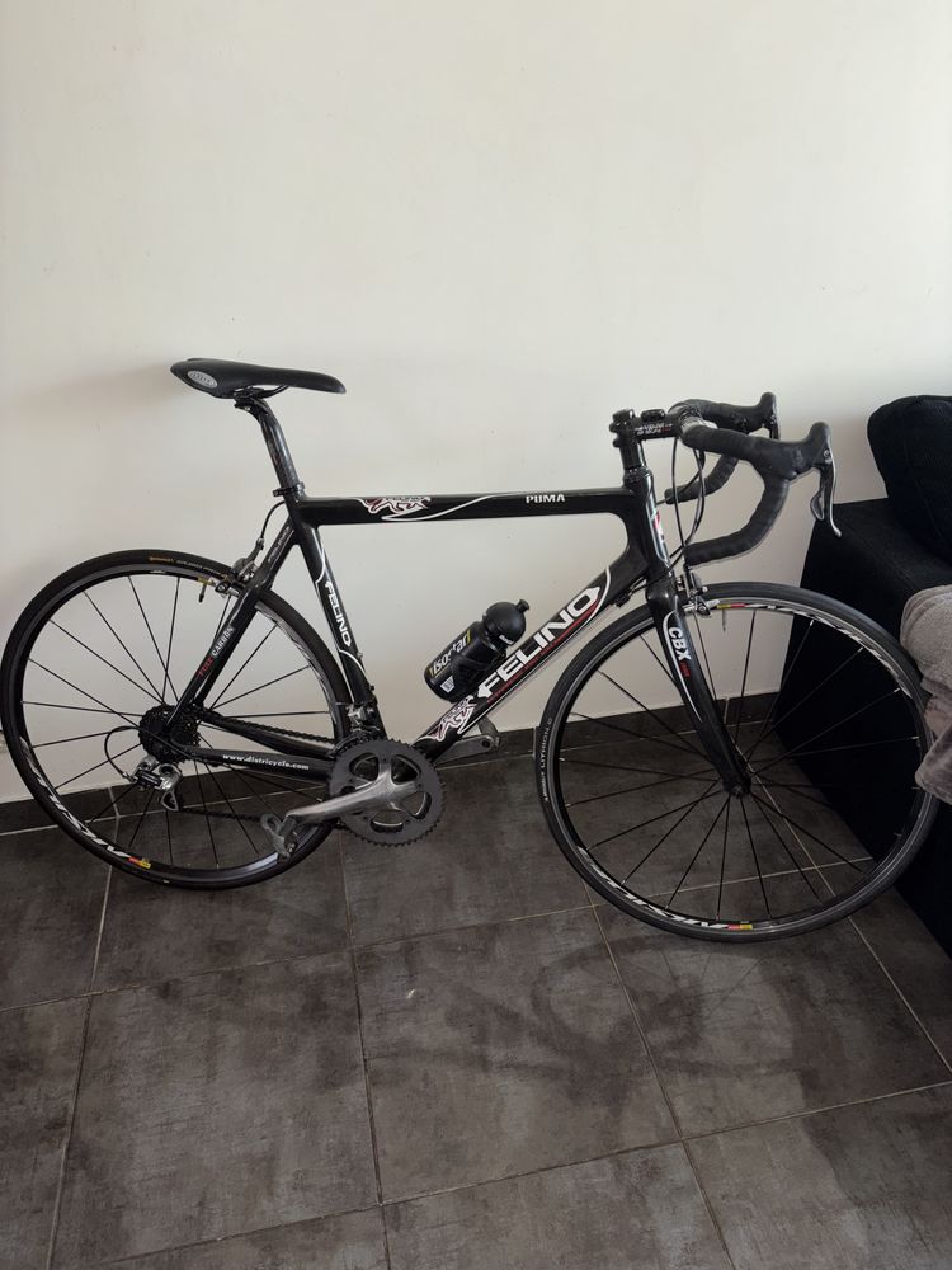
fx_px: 953
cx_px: 476
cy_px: 635
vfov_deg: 67.3
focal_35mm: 26
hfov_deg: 53.1
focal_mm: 5.96
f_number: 1.6
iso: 64
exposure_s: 1/24
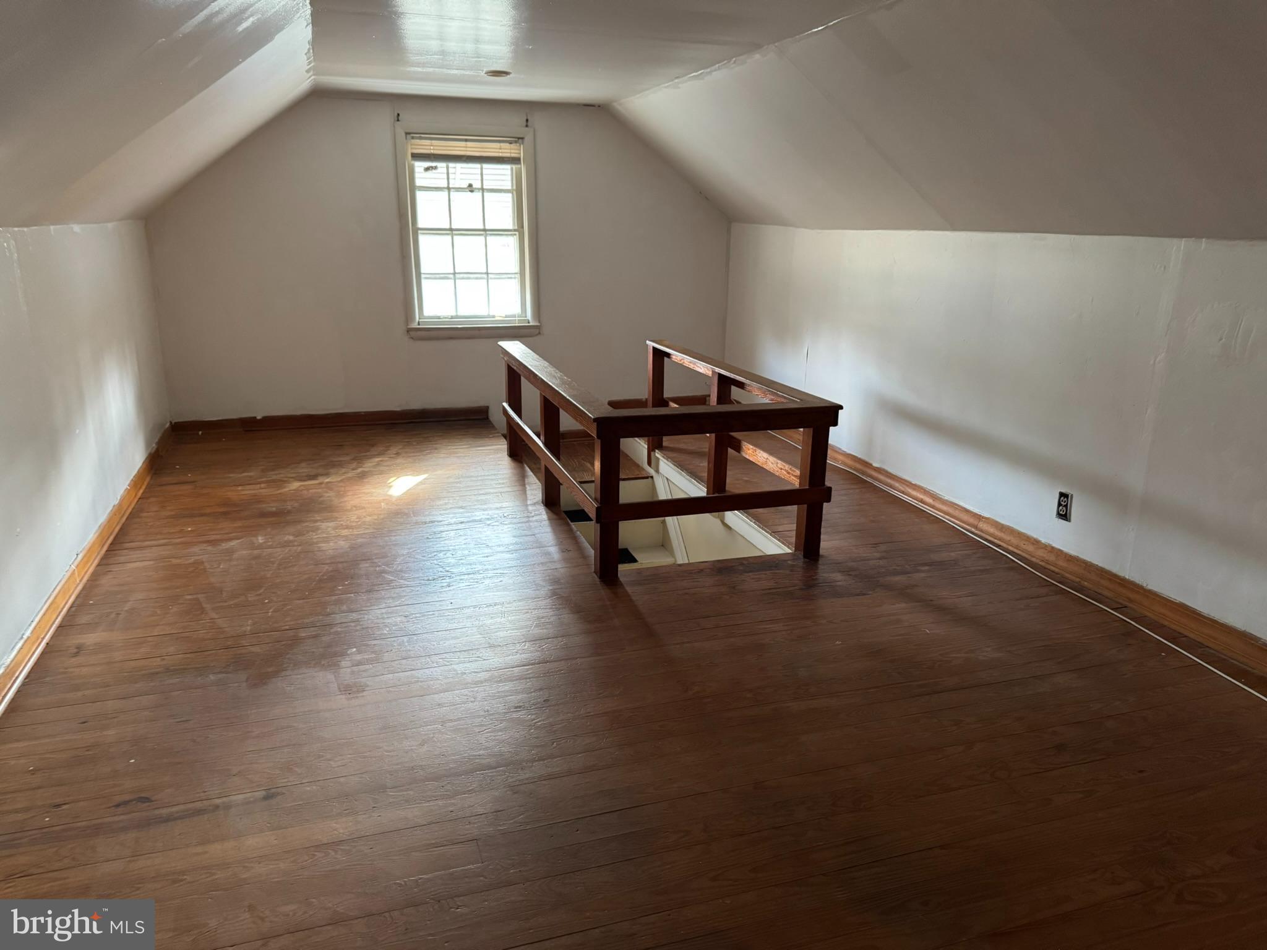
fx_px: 878
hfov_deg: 71.6
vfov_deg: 56.8
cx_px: 634
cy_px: 475
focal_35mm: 24
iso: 500
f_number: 1.78
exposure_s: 1/60
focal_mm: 6.76
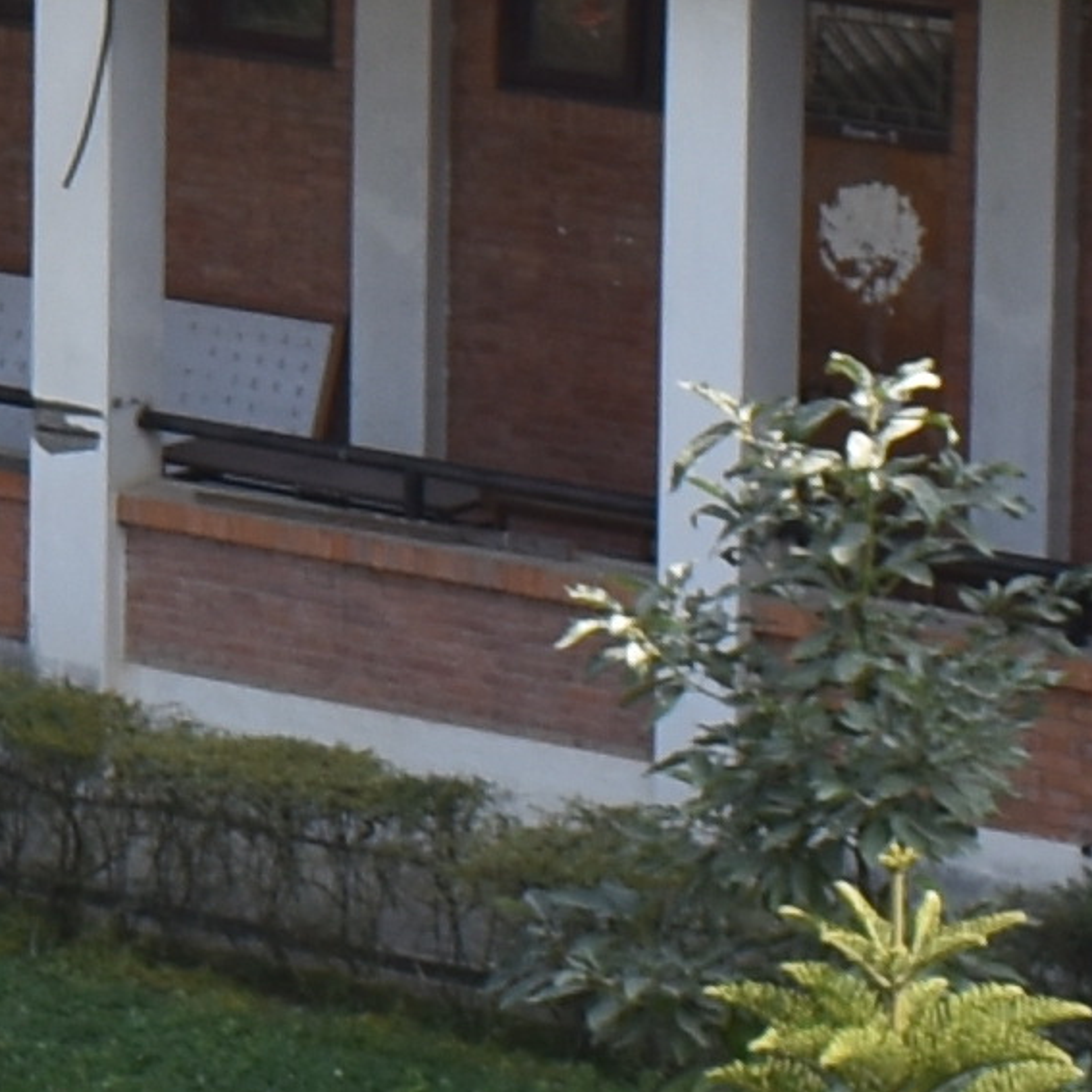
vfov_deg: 6.4
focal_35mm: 270
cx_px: -1412
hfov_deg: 6.2
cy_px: -576
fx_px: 9636
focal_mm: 20
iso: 100
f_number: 6.3
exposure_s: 1/200
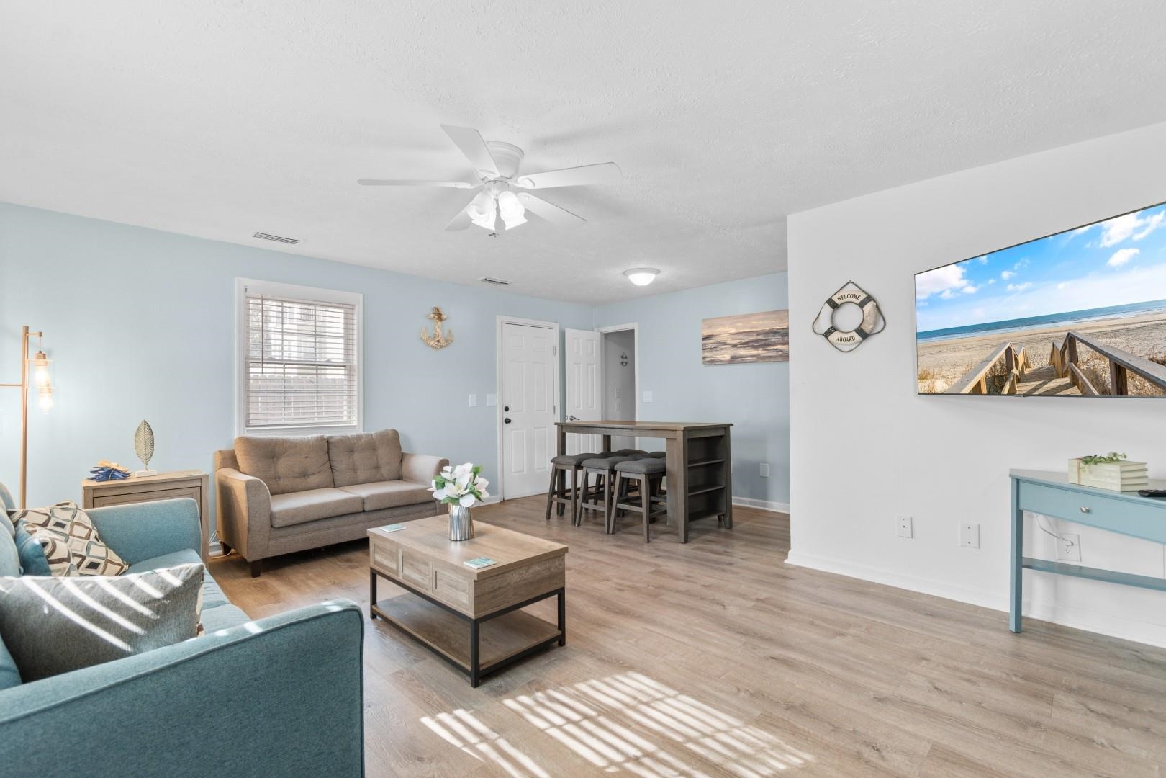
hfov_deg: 100.4
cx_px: 583
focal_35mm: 15
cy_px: 389
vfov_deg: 77.3
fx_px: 486
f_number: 4.5
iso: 100
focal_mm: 10
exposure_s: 1.3
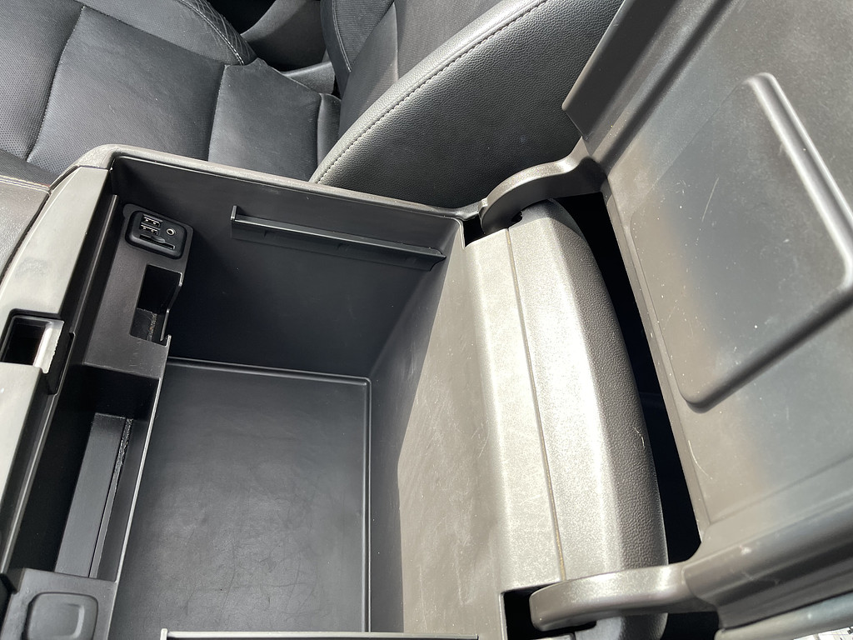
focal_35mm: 25
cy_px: 320
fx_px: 616
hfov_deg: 69.4
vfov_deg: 54.9
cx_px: 426
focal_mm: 5.1
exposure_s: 1/121
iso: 80
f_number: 1.6
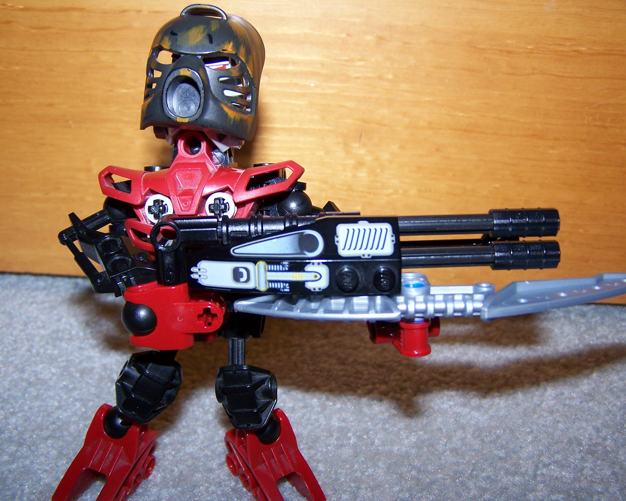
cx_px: 318
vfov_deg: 37.3
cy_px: 253
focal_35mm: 40
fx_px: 741
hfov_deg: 45.8
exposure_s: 1/60
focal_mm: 6.3
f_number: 2.8
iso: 80
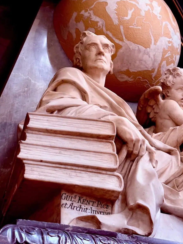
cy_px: 127
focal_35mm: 52
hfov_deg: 28.0
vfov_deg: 36.8
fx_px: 367
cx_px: 91
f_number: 1.8
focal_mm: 6.8
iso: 250
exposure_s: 1/41
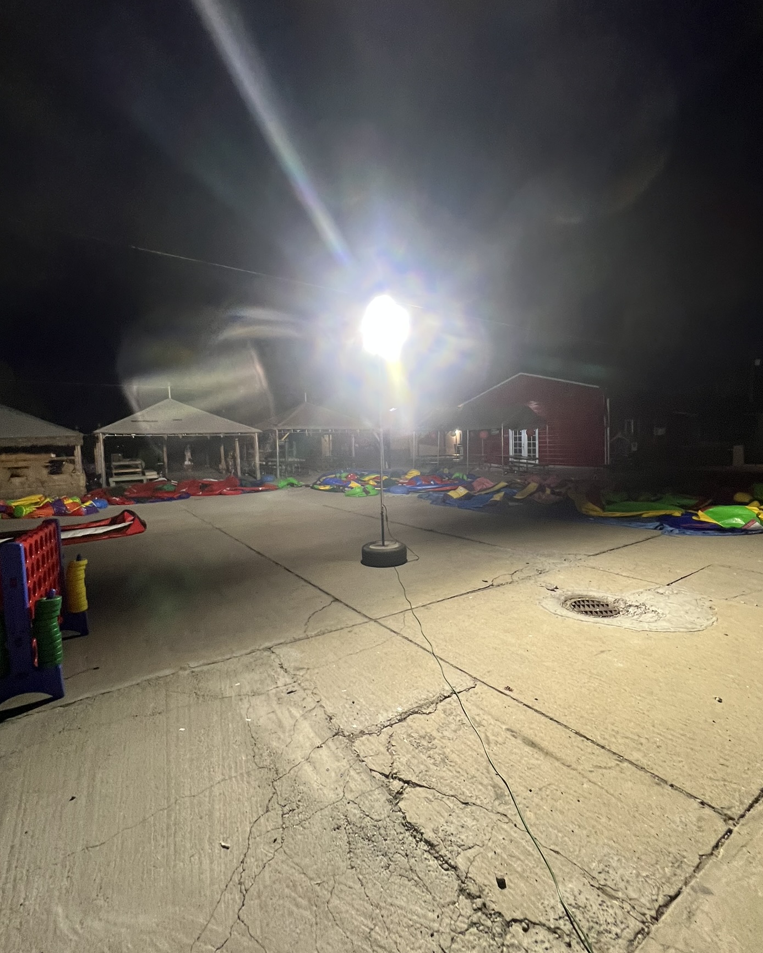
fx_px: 423
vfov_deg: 96.8
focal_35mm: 15
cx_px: 378
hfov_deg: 84.0
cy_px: 482
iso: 200
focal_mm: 1.57
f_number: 1.8
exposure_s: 1/42
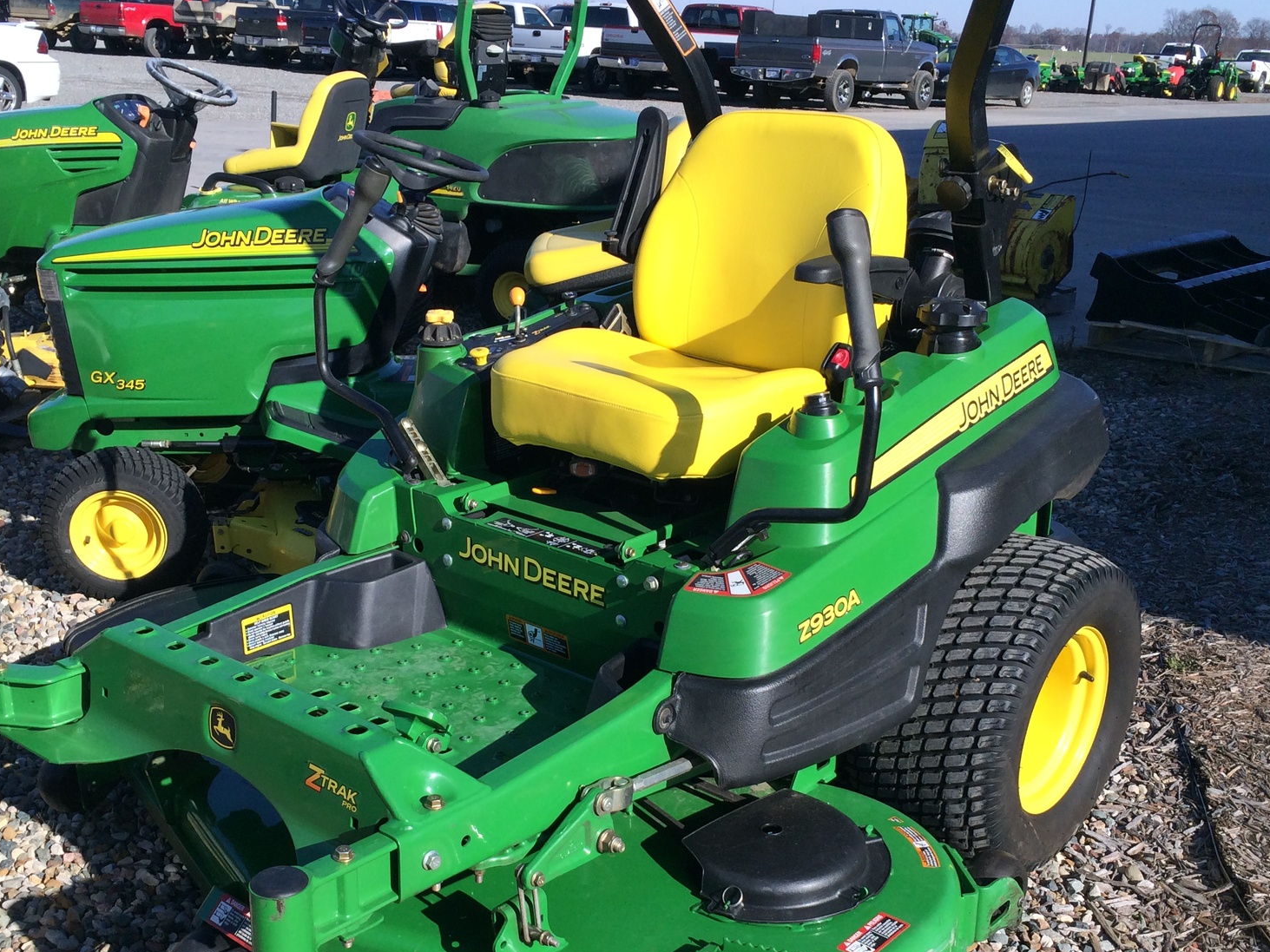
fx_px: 1541
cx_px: 591
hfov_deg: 44.8
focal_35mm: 42
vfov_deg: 34.1
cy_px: 610
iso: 50
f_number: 2.2
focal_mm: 4.12
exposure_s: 1/2053
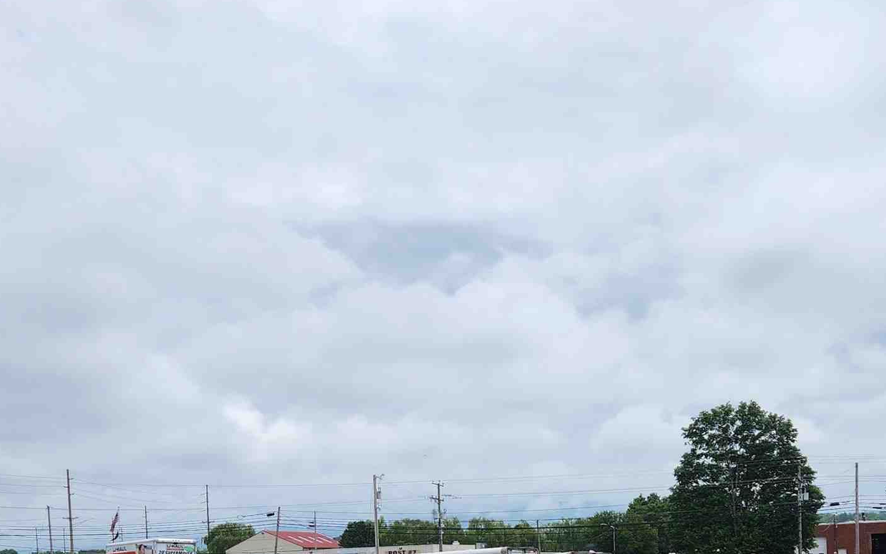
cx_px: 488
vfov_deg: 23.0
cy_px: 604
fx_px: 1280
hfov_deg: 38.2
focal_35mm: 53
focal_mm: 5.4
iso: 20
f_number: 1.8
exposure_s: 1/3608
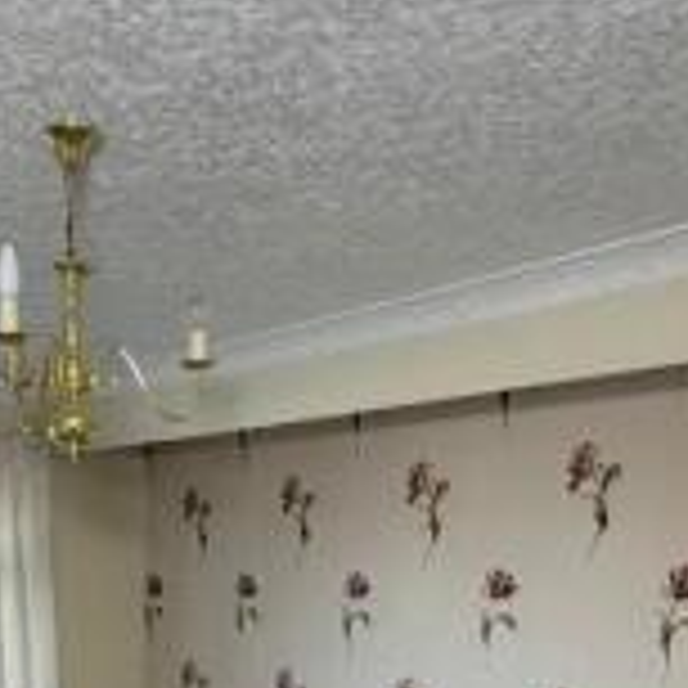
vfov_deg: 29.7
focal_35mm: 47
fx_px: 1057
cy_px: 870
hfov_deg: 35.3
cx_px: 178
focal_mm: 2.22
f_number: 2.2
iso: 100
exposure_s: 1/121
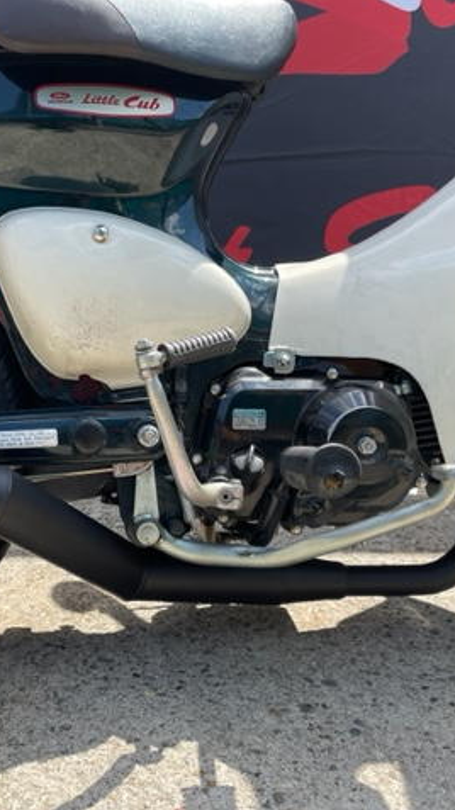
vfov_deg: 52.8
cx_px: 90
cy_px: 406
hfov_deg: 30.4
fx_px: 816
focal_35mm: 38
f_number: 1.6
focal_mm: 4.2
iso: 32
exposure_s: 1/1135
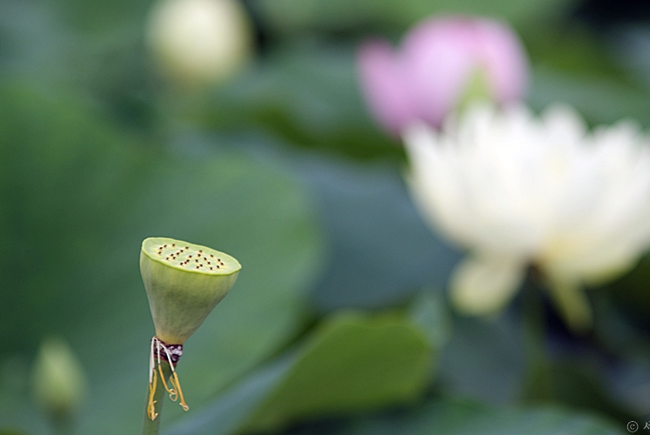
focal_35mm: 235
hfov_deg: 8.7
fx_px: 4248
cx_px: 362
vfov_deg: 5.9
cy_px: 180
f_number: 4
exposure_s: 1/80
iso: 100
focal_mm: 130
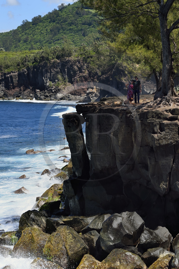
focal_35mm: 92
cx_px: 90
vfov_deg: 22.2
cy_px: 134
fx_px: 687
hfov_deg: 14.8
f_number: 11
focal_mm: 92
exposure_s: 1/250
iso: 200
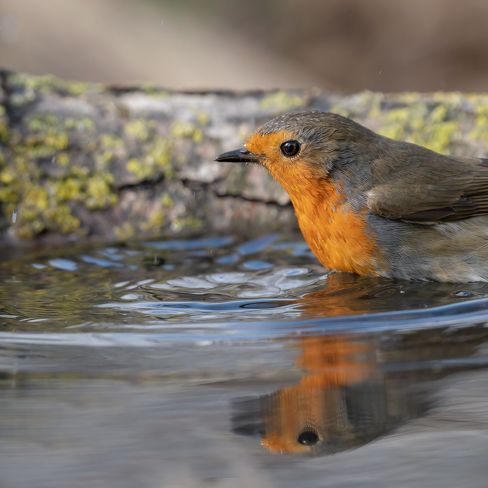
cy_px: 244
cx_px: 340
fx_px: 9522
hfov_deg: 2.9
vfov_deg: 2.9
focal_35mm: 597
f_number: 7.1
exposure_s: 1/800
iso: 1000
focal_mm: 467
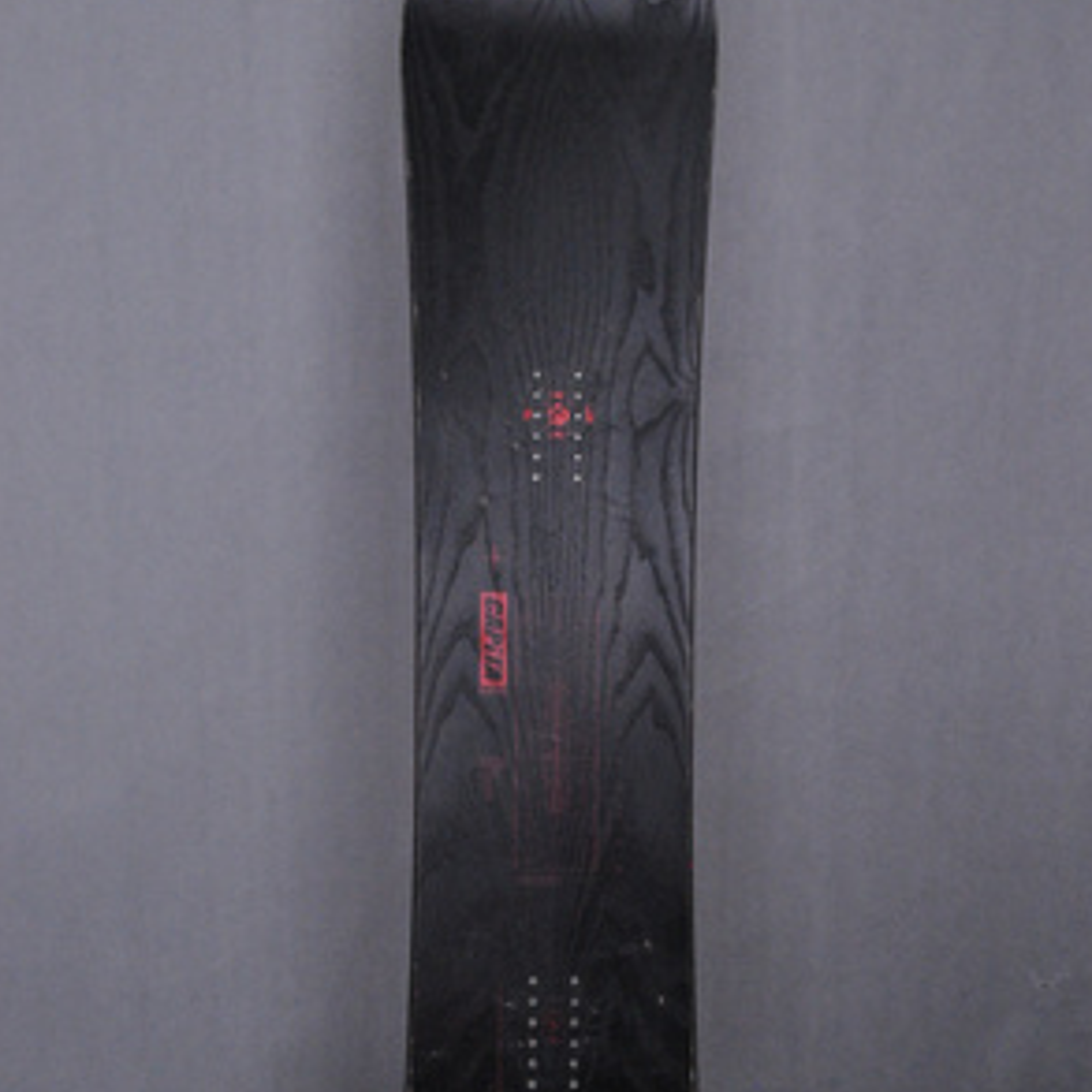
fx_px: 1535
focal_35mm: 43
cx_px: 553
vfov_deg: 39.0
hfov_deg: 39.2
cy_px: 663
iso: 3200
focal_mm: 22
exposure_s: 1/125
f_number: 13
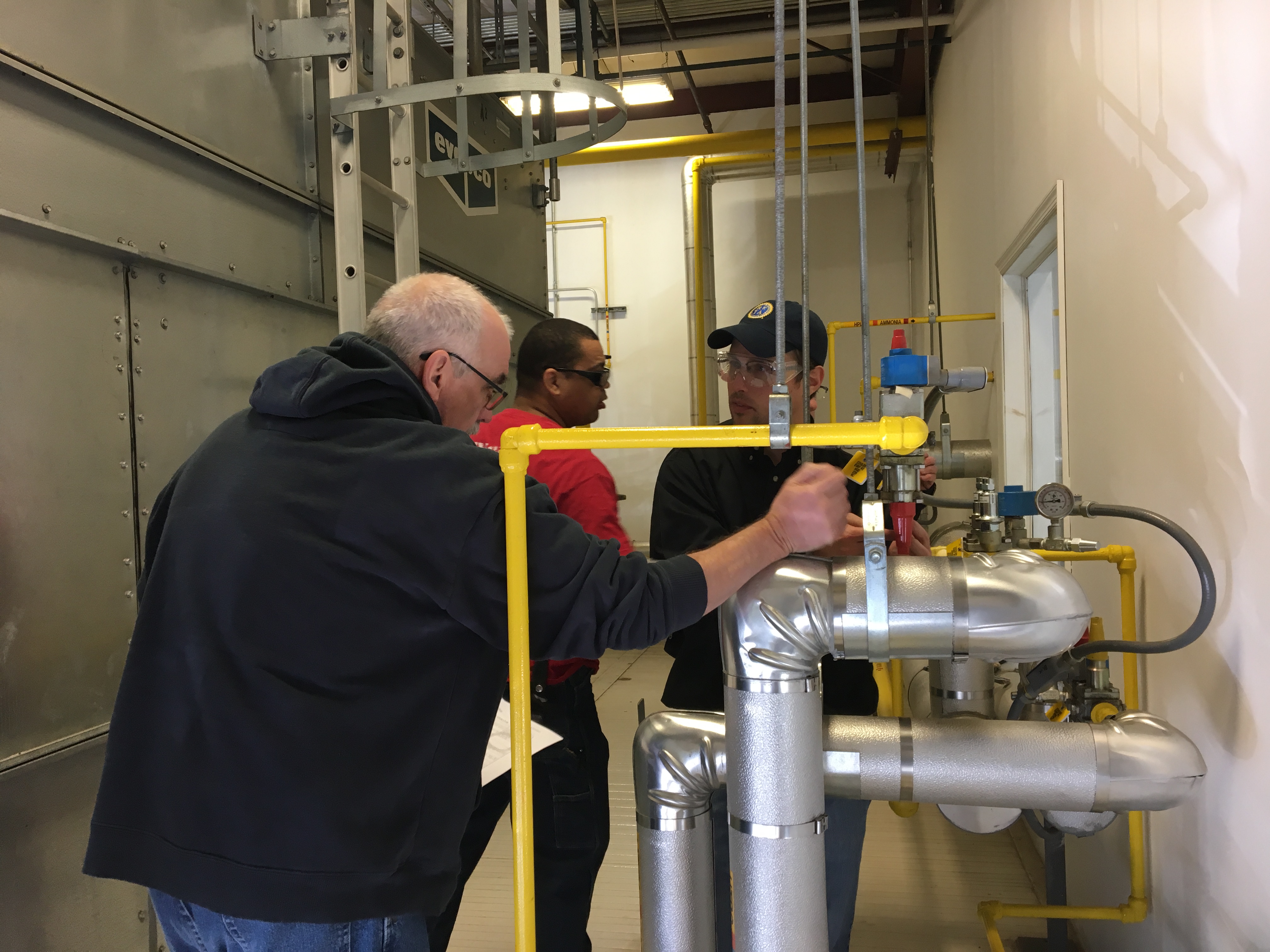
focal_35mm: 29
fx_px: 1064
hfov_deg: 61.7
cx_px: 635
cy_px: 476
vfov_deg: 48.2
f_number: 2.2
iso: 50
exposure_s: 1/30
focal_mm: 4.15
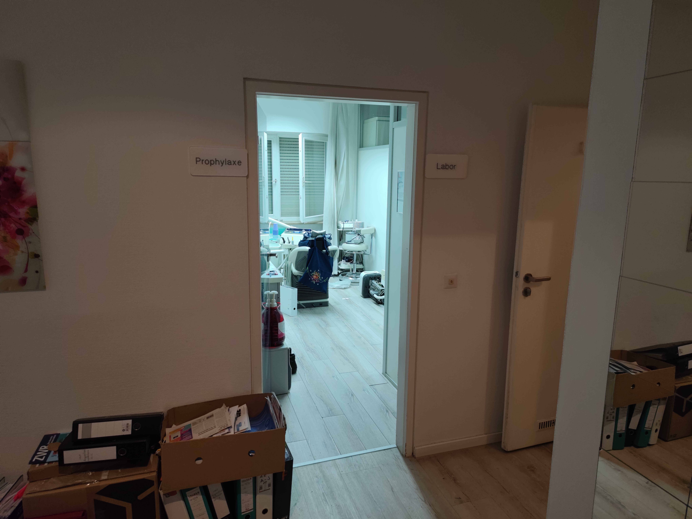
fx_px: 760
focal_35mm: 38
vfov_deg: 37.7
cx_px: 346
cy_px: 260
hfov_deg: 49.0
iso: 241
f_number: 1.95
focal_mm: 7.59
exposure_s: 1/100
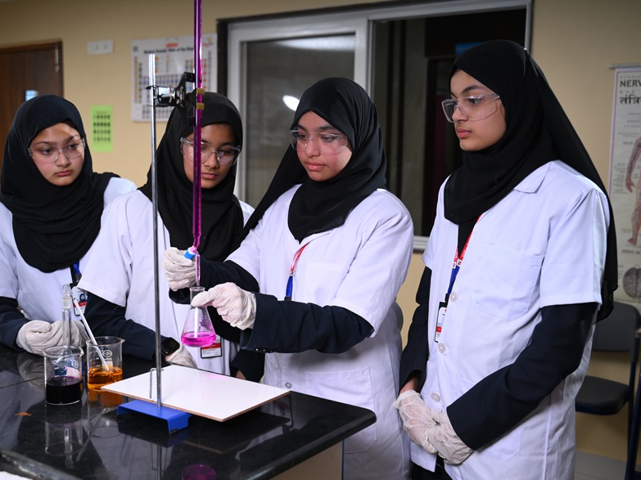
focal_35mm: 42
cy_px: 243
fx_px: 778
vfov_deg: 34.3
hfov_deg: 44.7
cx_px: 287
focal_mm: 38
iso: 125
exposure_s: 1/200
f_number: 3.5
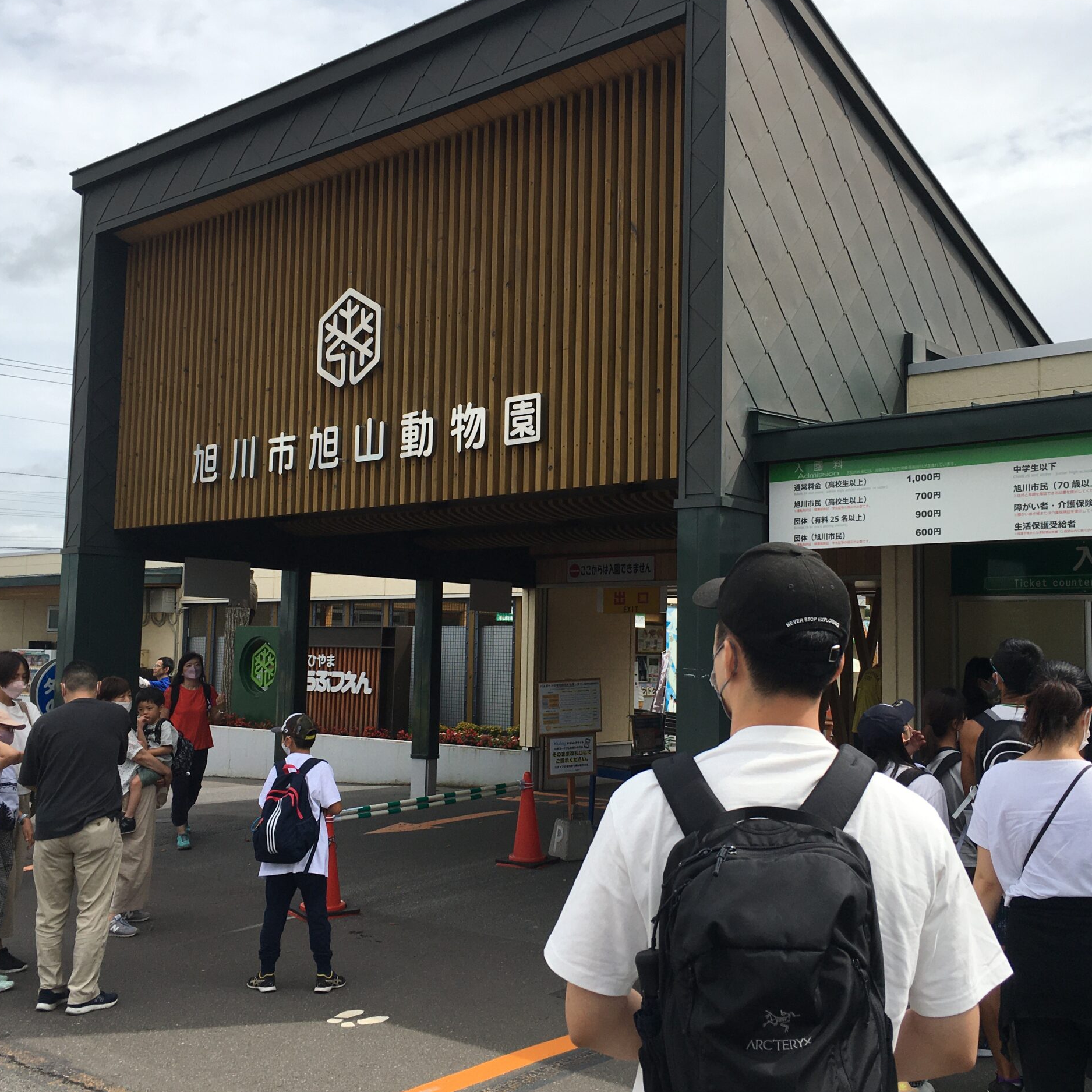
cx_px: 553
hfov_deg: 47.2
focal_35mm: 35
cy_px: 541
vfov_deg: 47.2
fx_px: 1249
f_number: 2.2
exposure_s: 1/1923
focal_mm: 4.15
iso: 25
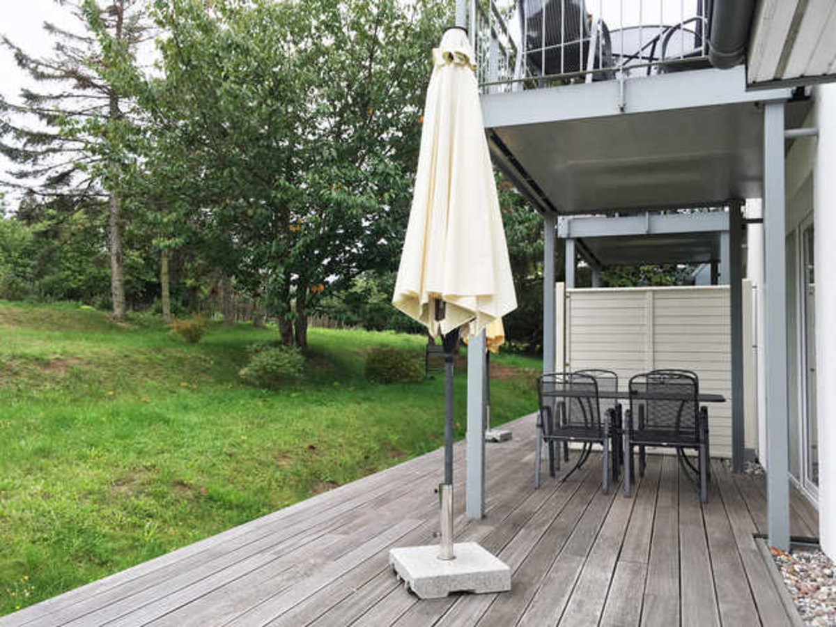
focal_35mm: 29
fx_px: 700
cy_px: 314
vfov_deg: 48.2
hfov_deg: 61.7
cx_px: 418
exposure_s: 1/277
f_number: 2.2
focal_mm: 4.15
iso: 25
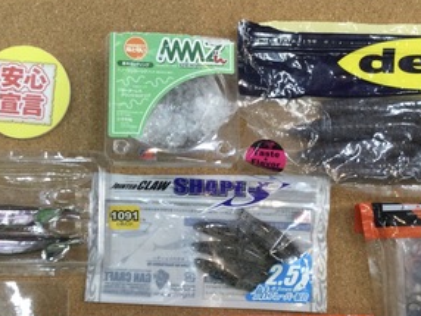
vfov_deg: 22.4
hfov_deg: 29.8
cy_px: 240
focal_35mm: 65
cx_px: 199
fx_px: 791
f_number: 2.4
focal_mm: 3.3
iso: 25
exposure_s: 1/30
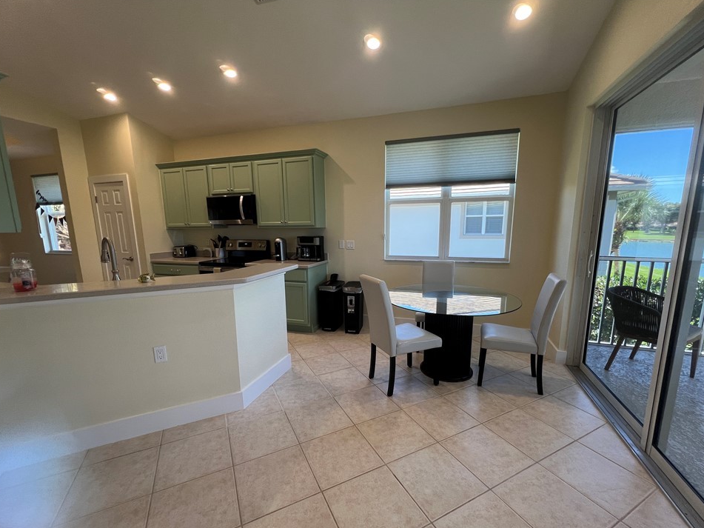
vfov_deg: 85.6
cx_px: 356
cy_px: 281
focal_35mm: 14
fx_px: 285
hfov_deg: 102.1
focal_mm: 1.57
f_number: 1.8
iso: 100
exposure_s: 1/120
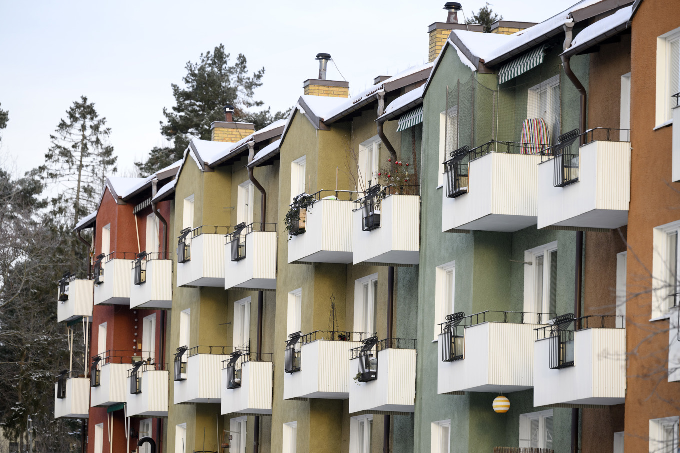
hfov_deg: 11.4
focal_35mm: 180
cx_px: 340
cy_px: 226
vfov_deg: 7.6
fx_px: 3399
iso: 500
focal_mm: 180
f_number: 4
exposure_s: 1/640
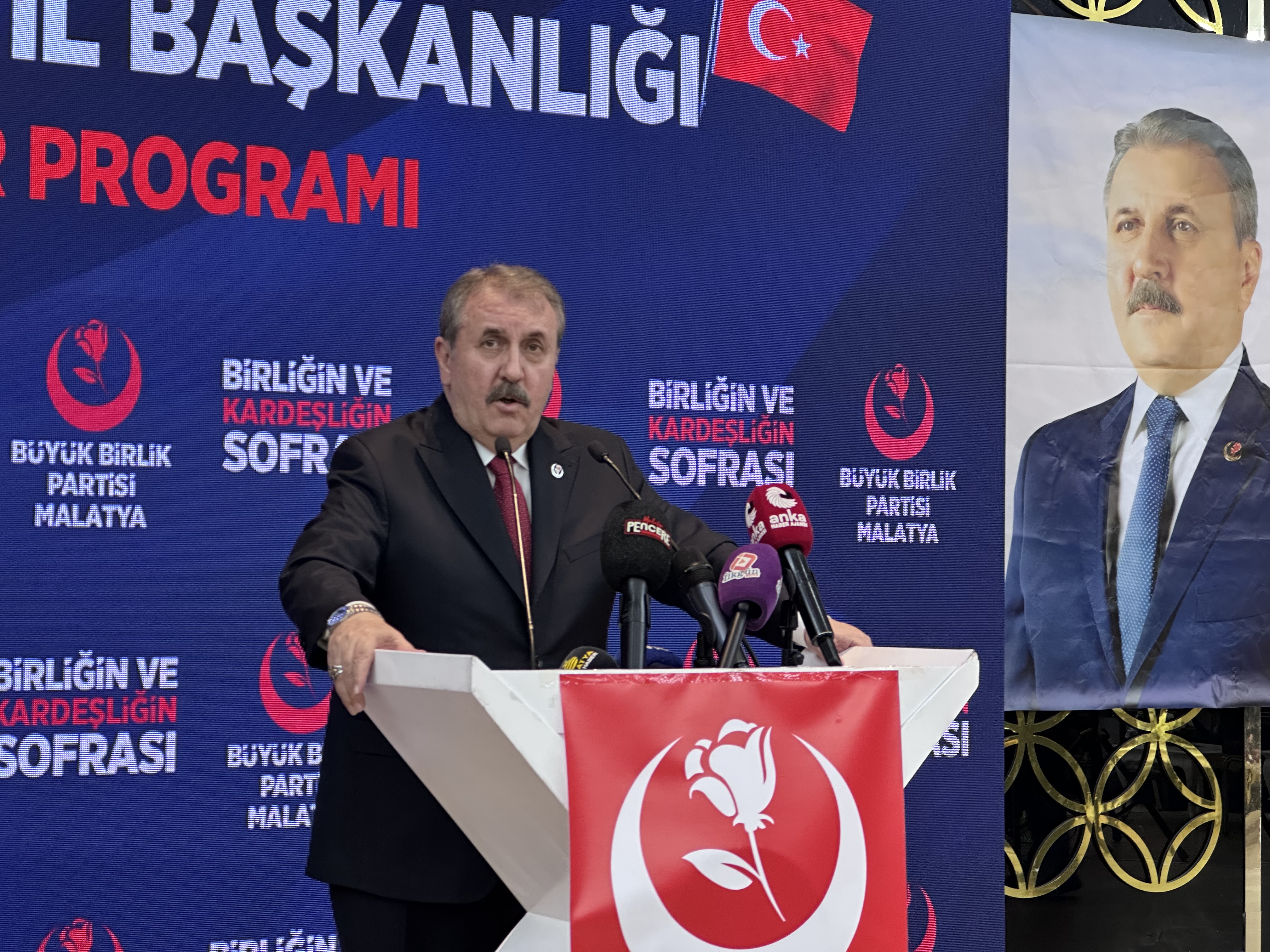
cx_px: 635
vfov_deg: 19.1
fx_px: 2825
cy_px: 476
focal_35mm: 77
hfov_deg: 25.3
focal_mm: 9
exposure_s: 1/50
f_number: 2.8
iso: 250
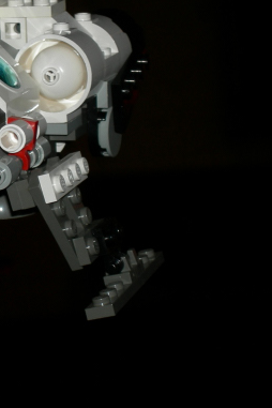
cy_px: 156
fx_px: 2176
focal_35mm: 192
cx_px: -62
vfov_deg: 10.7
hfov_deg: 7.1
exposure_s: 1/120
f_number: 4.8
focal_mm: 23
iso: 64
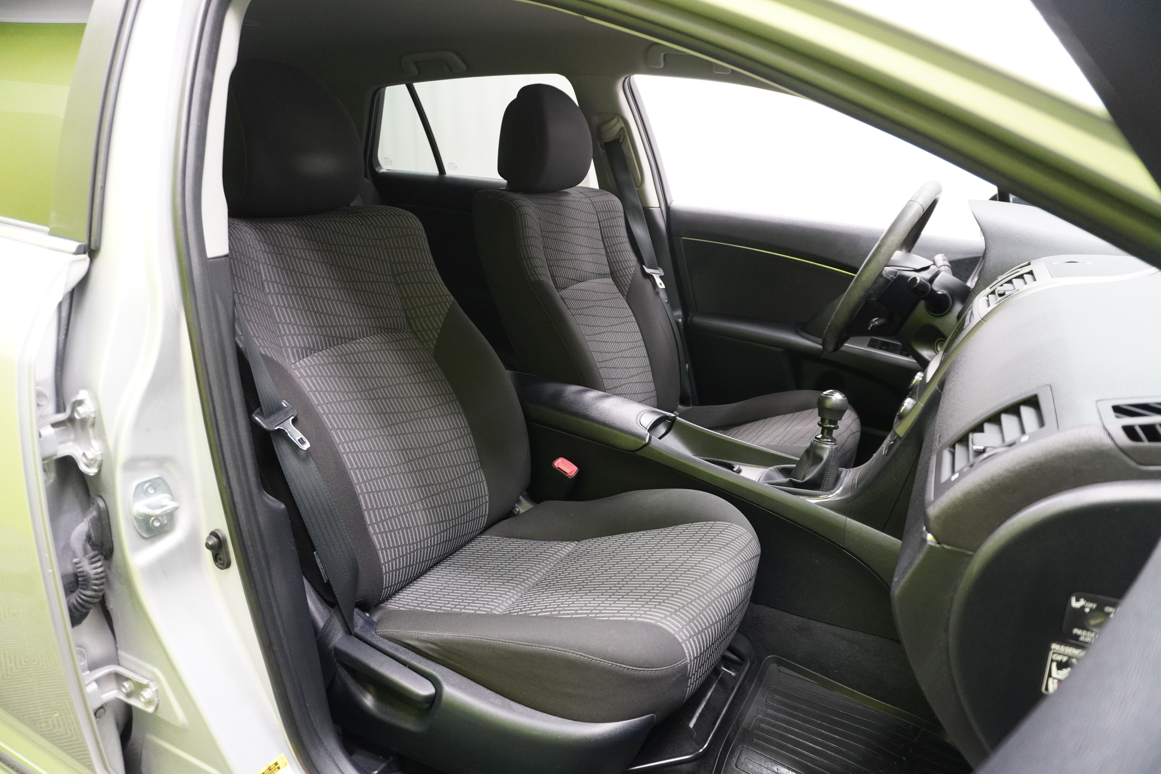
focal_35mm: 24
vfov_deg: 53.1
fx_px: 774
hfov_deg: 73.7
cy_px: 387
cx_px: 580
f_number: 3.5
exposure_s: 1/30
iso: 1600
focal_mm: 16
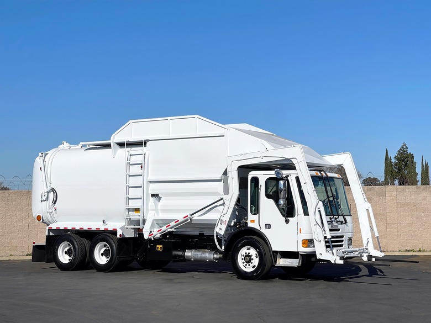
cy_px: 162
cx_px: 216
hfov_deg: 30.3
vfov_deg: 22.9
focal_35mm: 64
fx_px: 797
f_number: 2.2
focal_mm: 7.5
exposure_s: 1/4386
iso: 20
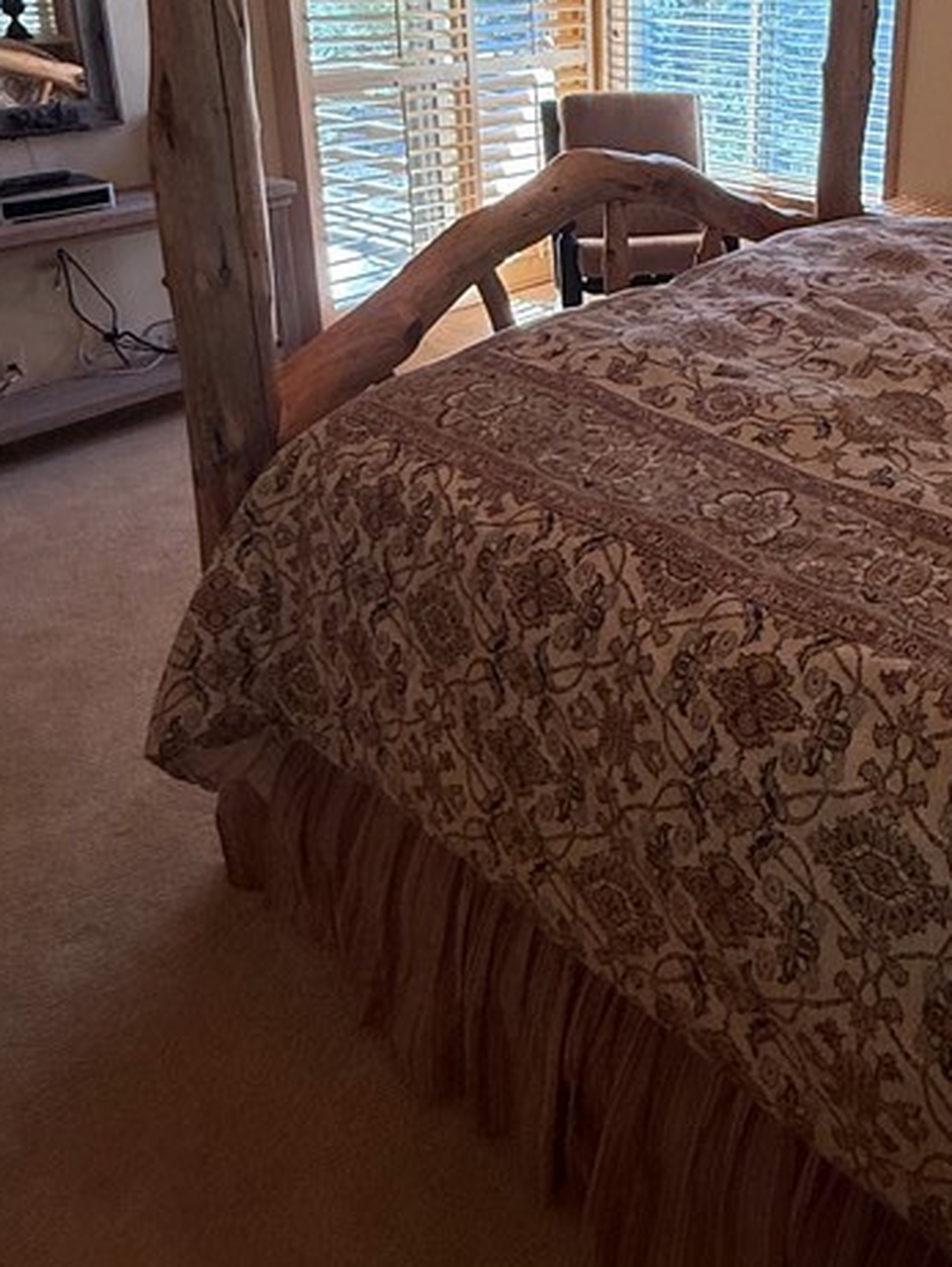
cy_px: 335
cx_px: 686
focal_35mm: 31
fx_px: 1136
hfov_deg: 44.3
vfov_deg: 55.8
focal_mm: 2.22
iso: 160
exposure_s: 1/120
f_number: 2.2
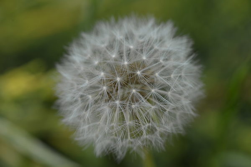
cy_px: 84
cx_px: 126
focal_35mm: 105
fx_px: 732
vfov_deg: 13.0
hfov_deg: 19.5
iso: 100
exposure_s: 1/125
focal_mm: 105
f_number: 14
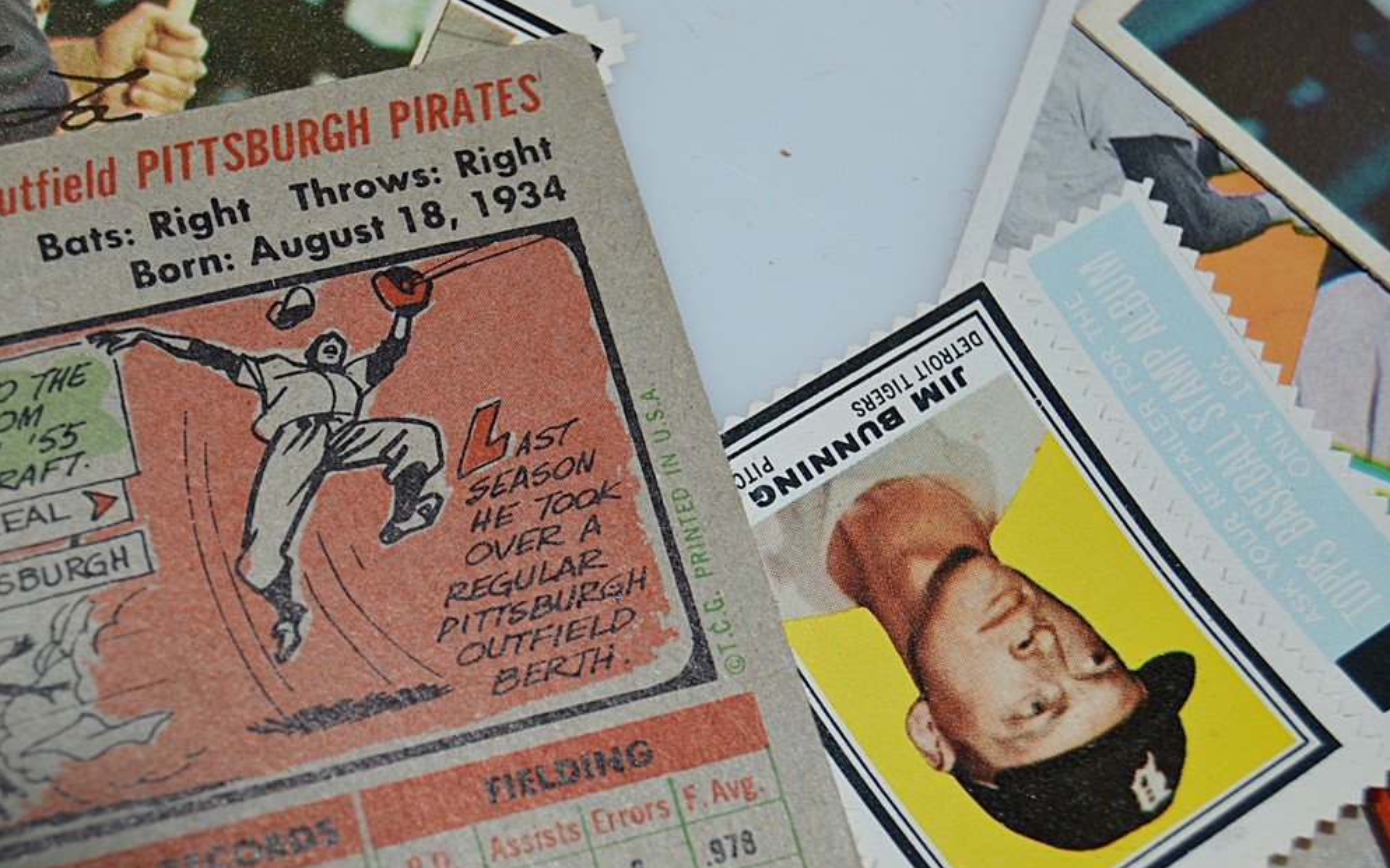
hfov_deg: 24.5
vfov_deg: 15.4
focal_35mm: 85
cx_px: 696
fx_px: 3201
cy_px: 428
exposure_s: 1/60
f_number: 8
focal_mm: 55
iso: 100
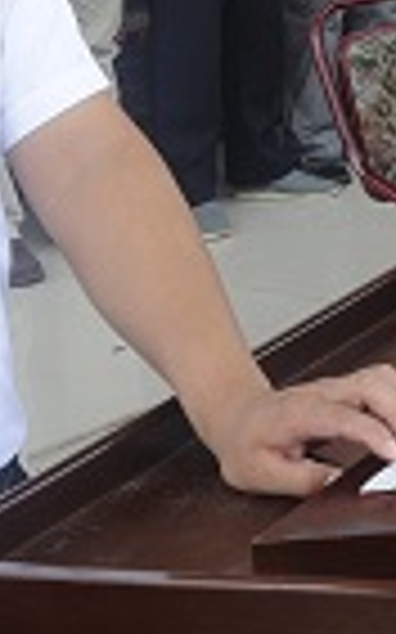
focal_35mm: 111
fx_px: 1919
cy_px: -254
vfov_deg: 17.3
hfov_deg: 11.4
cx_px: 538
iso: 250
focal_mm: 24
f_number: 8
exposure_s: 1/80
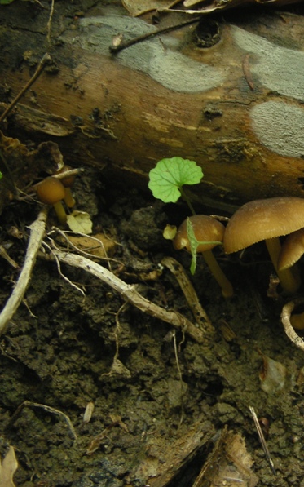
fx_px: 716
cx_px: 318
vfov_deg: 37.5
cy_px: 244
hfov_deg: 22.8
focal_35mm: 54
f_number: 3.5
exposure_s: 1/30
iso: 153
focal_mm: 6.3
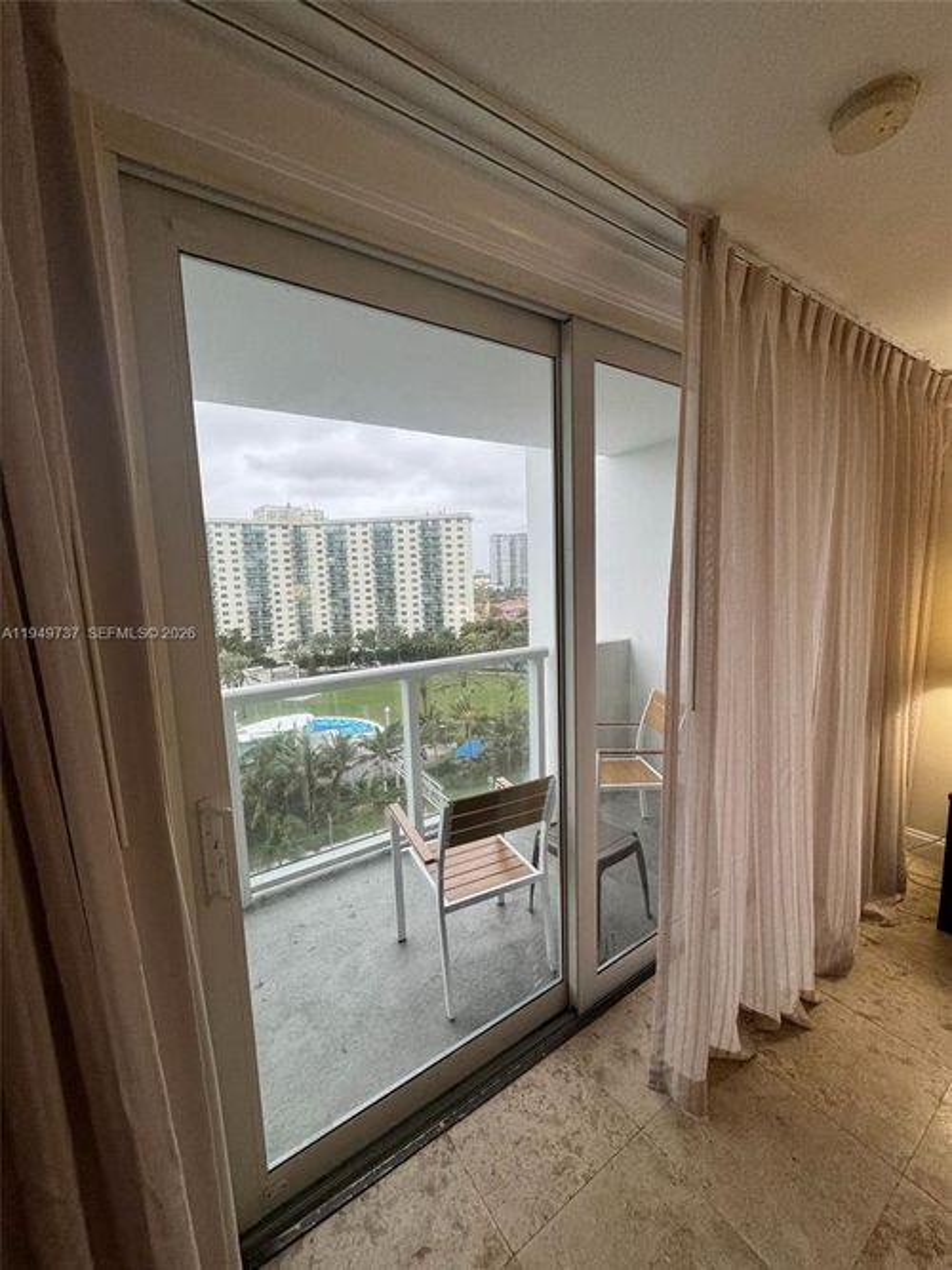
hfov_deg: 85.7
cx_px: 476
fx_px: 514
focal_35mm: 14
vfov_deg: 102.1
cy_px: 635
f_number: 2.2
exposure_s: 1/120
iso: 200
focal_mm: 2.22
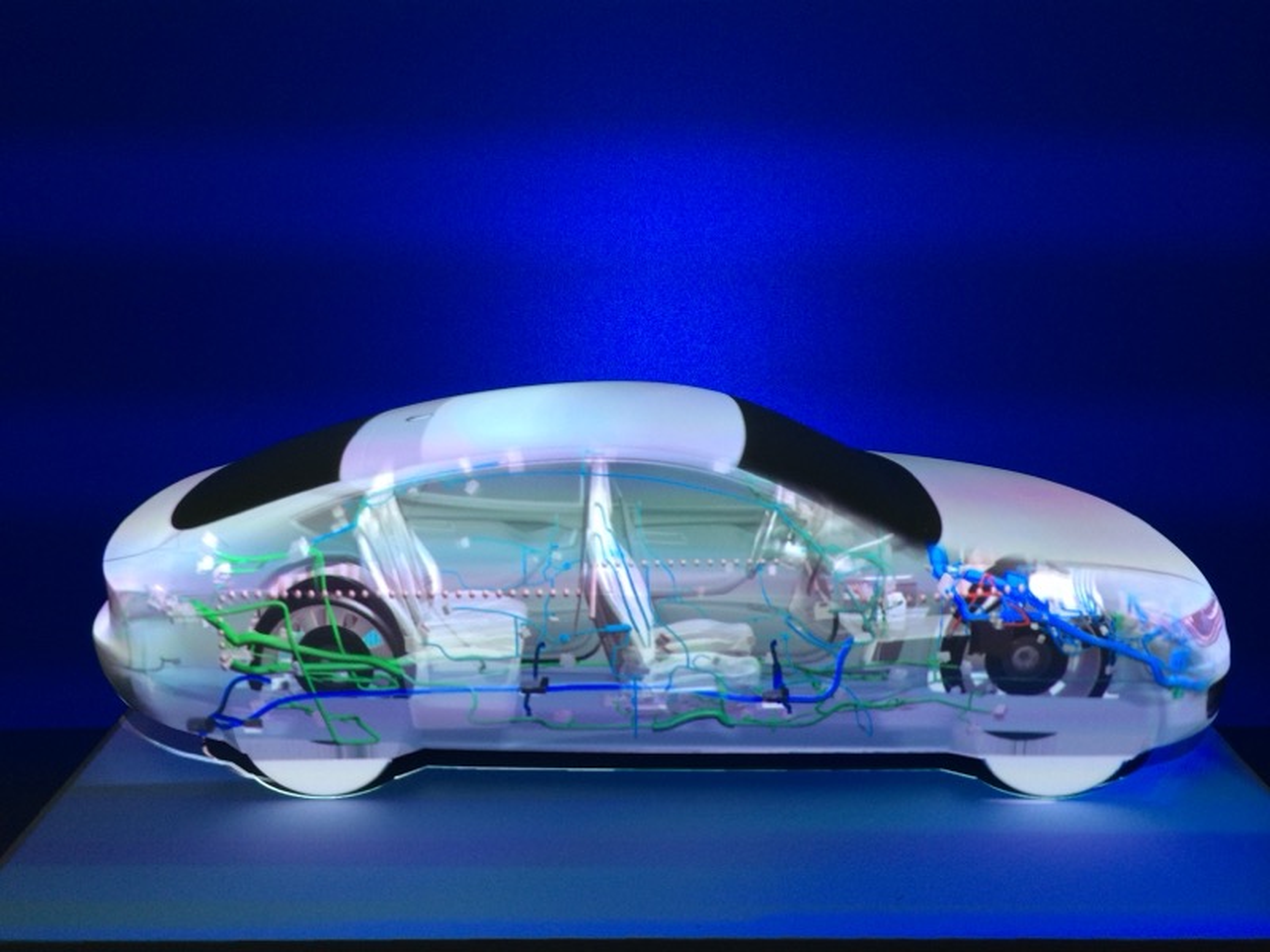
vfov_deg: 46.8
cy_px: 476
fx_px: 1101
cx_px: 635
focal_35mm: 30
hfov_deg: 60.0
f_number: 2.2
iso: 50
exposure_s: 1/50
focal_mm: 4.12
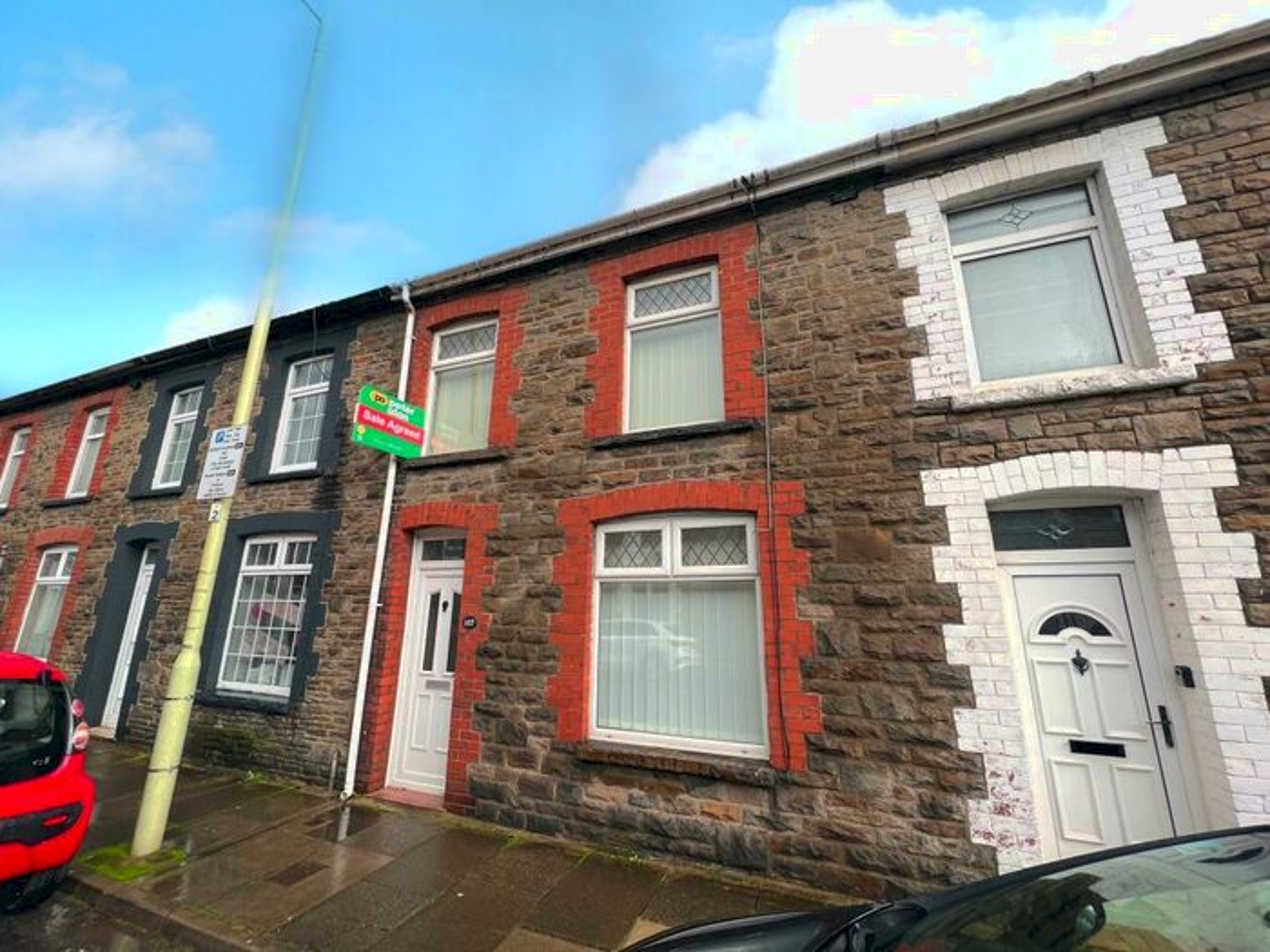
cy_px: 476
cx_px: 635
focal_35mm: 13
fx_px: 477
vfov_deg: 89.9
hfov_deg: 106.2
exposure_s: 1/178
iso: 32
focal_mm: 1.57
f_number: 1.8
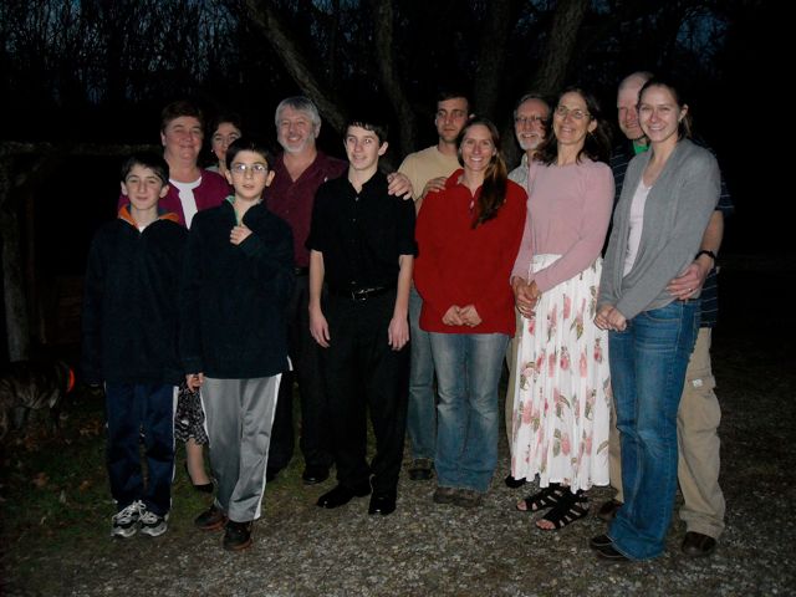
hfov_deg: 52.6
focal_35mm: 35
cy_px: 298
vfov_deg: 40.7
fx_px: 805
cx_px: 398
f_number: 2.8
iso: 400
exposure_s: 1/60
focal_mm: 5.7
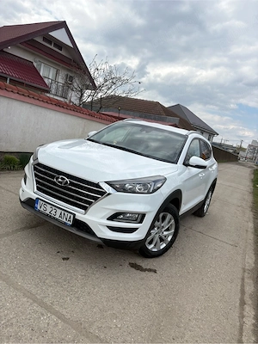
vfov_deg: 67.3
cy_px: 172
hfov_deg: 53.1
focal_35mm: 26
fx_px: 258
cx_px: 129
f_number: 1.6
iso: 50
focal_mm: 5.96
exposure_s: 1/3448
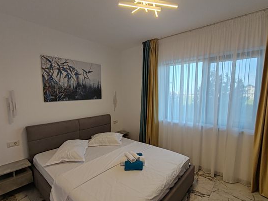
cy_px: 108
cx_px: 137
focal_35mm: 18
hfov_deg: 87.7
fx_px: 139
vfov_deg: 71.5
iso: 50
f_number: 2.2
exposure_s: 1/120
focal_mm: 1.96
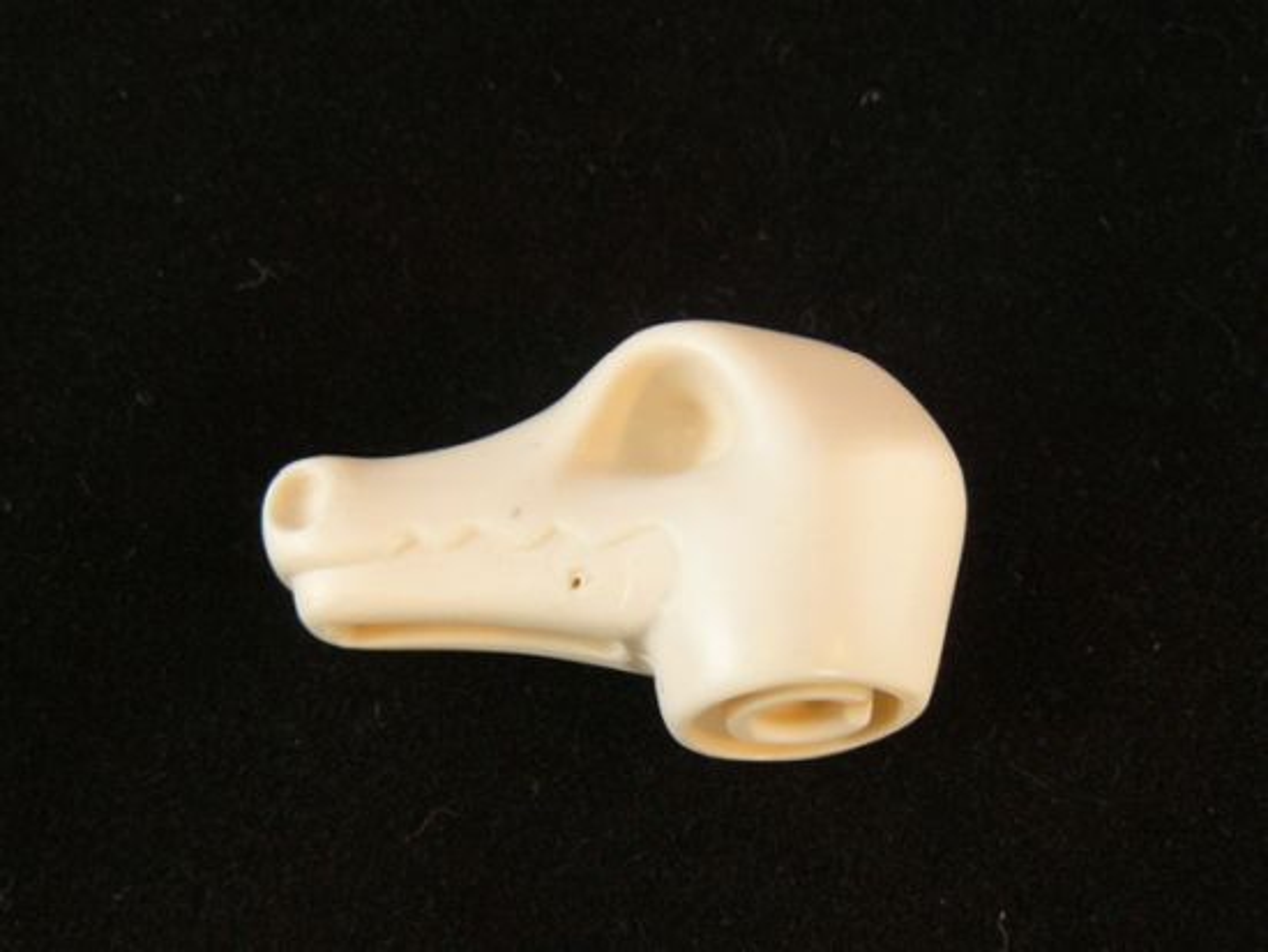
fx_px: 2529
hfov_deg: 28.2
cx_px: 634
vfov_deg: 21.3
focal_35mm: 69
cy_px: 476
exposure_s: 1/8
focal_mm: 7.7
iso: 160
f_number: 4
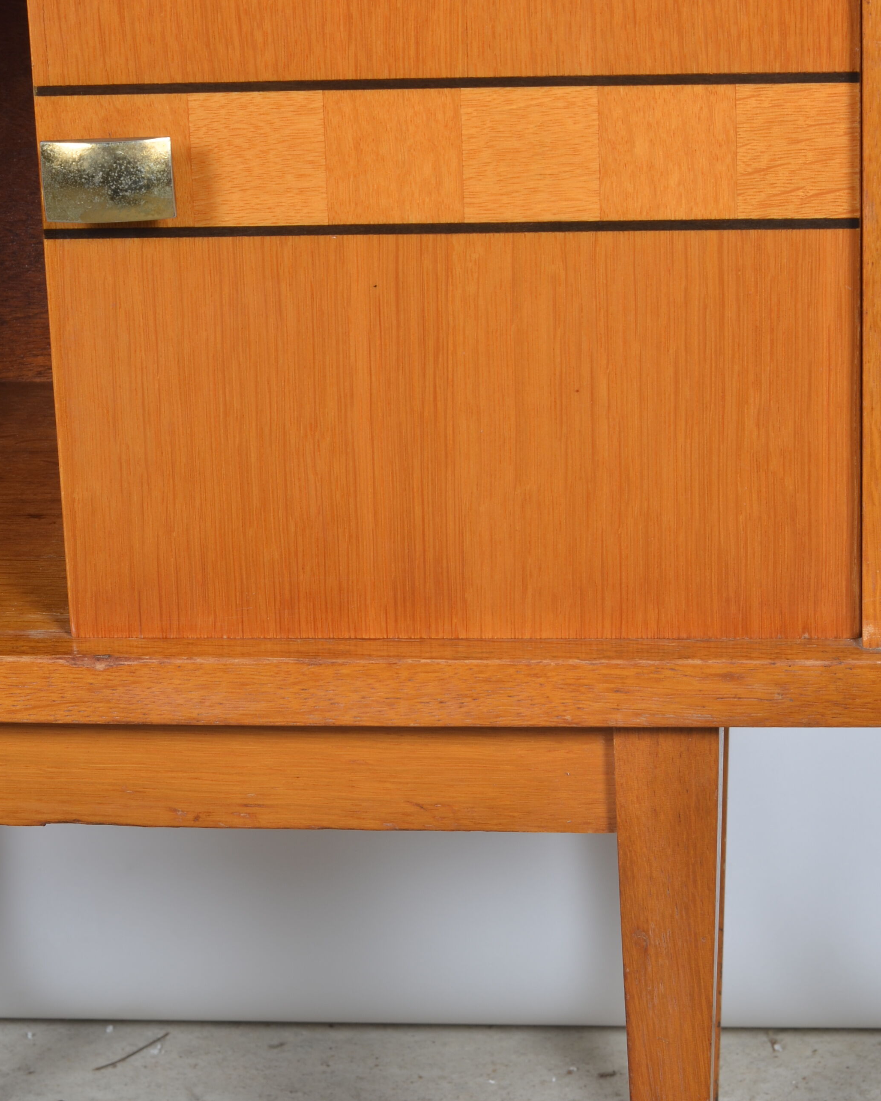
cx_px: 434
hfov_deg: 15.2
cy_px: 500
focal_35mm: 101
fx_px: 3293
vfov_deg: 19.0
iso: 100
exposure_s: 1/125
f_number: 11
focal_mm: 50
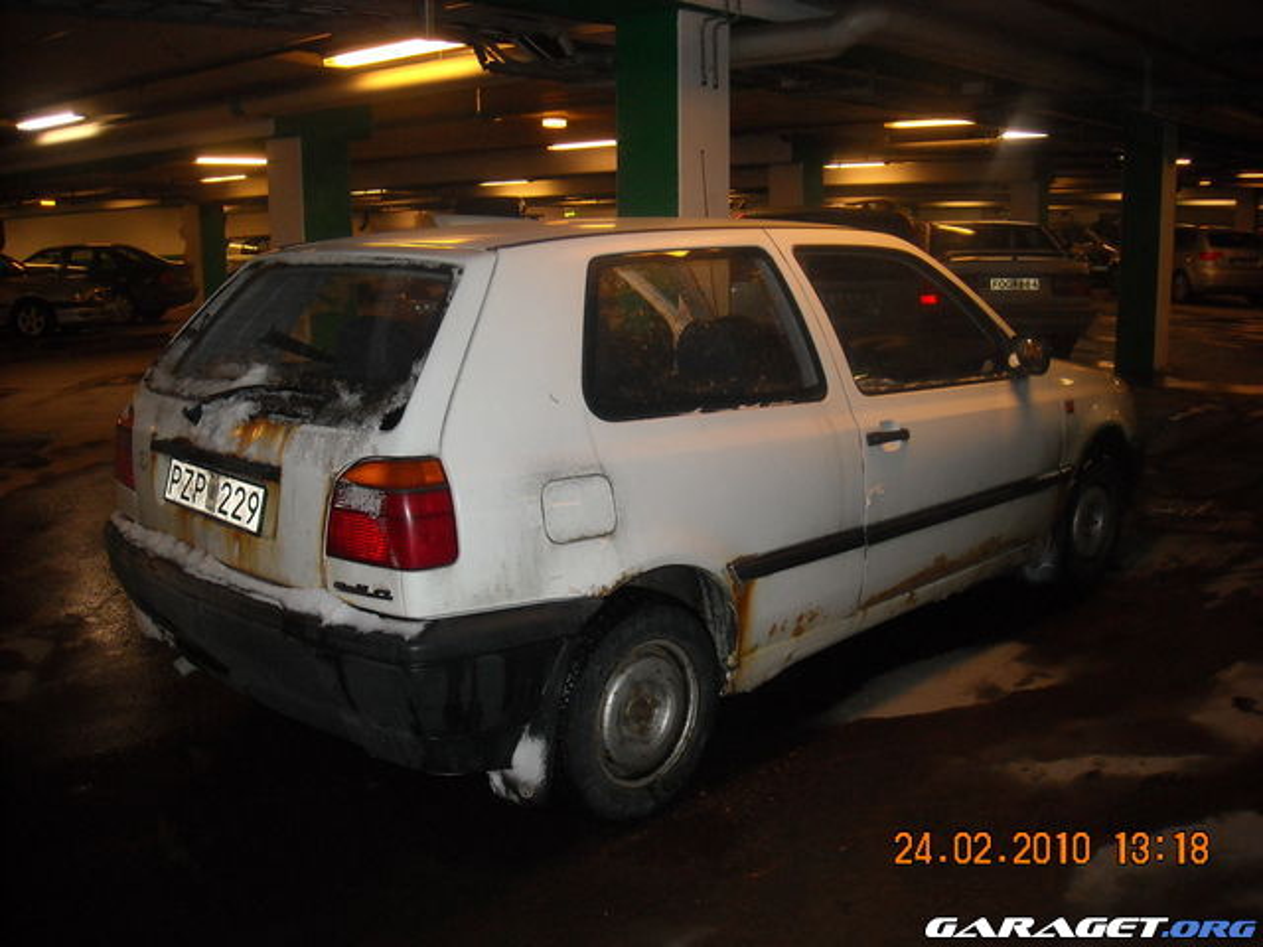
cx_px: 632
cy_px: 474
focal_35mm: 35
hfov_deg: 52.6
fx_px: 1277
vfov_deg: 40.7
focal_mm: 5.7
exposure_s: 1/60
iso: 200
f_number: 2.8
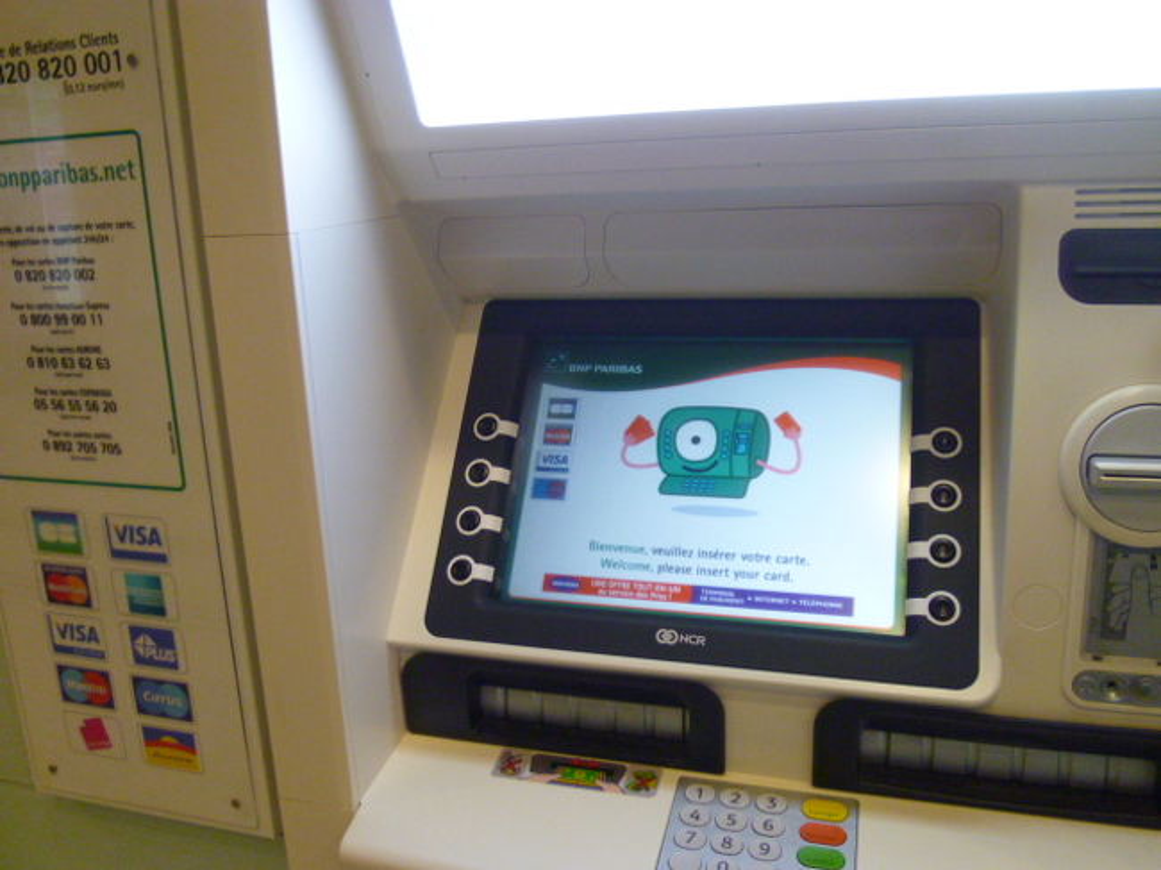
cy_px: 435
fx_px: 972
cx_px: 580
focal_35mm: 29
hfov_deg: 61.7
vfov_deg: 48.2
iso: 320
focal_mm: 5.1
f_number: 2.4
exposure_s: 1/60
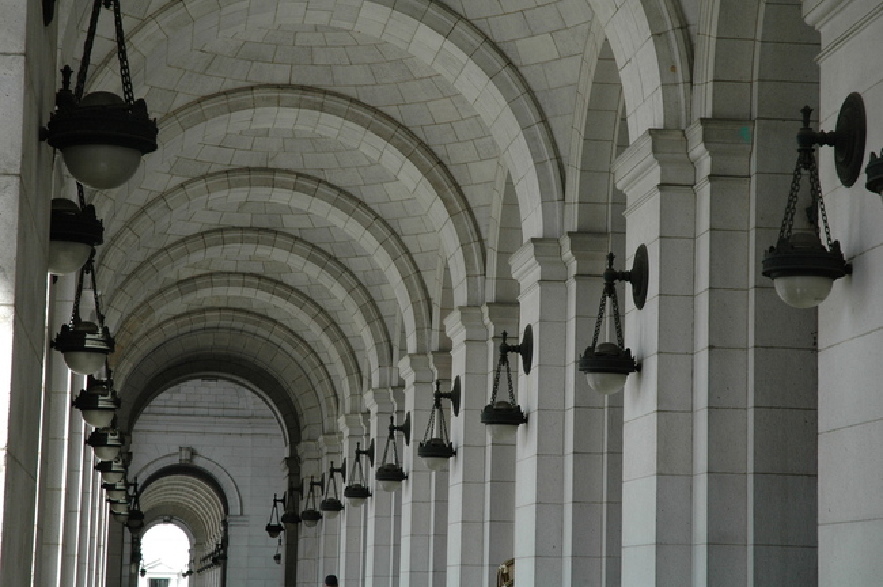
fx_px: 2279
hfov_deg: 21.9
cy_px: 294
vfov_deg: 14.7
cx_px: 442
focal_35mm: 93
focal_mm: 62
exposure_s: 1/320
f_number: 8
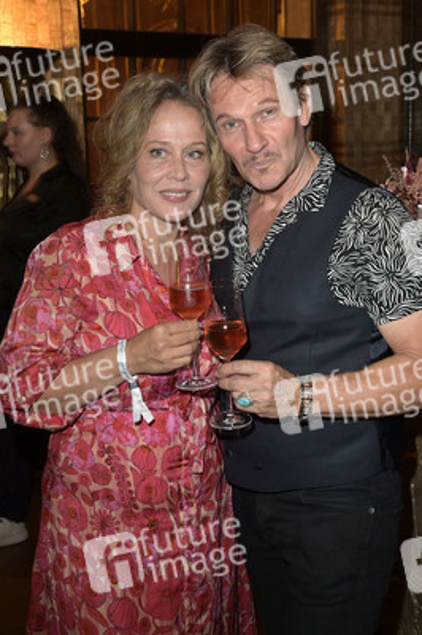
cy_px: 318
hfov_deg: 35.0
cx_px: 211
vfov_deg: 50.7
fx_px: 669
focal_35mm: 38
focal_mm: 38
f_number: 5.6
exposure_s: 1/50
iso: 2500
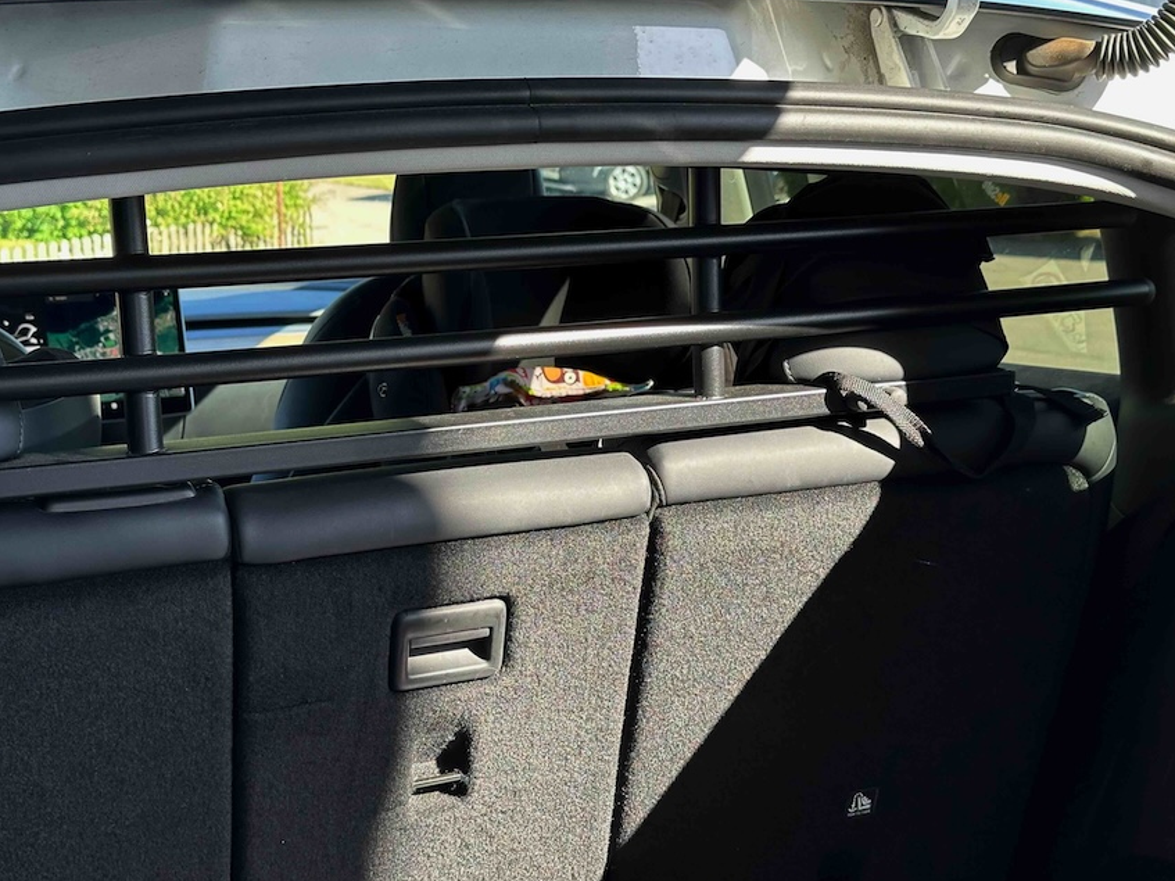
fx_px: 1731
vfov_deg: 28.6
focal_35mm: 51
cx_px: 555
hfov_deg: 37.5
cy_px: 432
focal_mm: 6.86
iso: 50
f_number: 1.78
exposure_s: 1/228
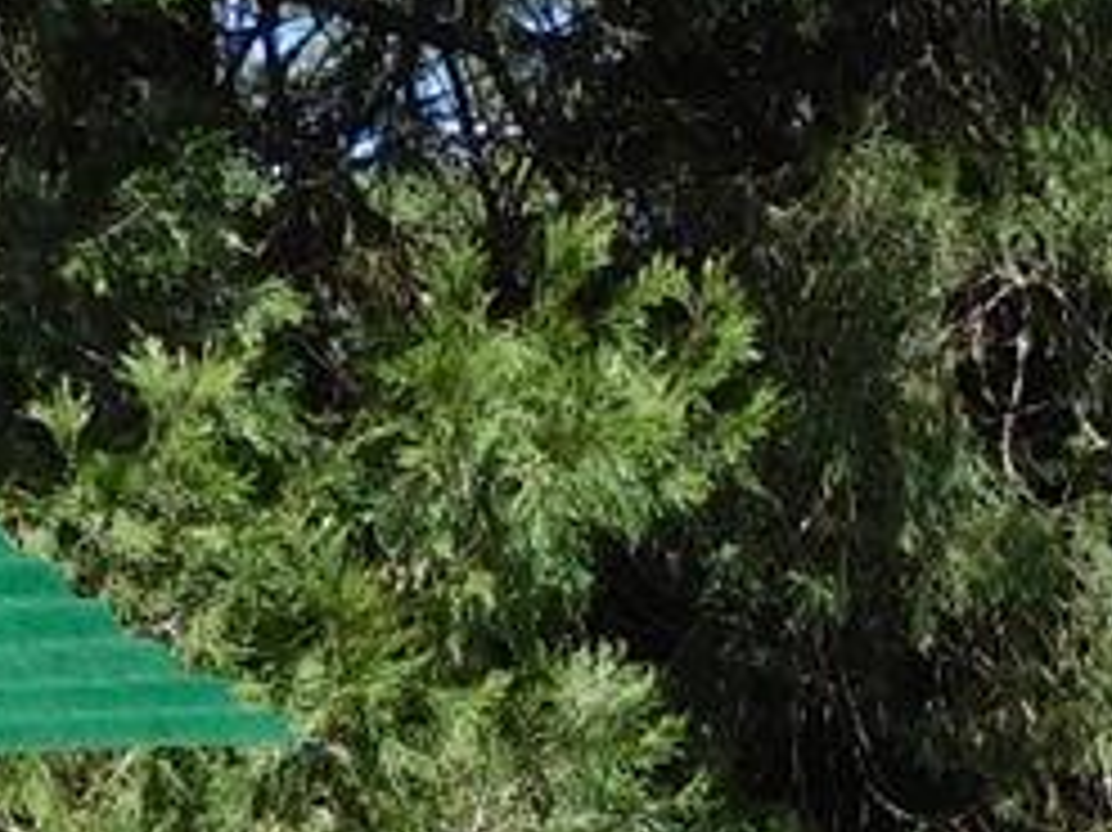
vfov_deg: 9.6
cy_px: 1070
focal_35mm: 152
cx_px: 752
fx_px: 4880
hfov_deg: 13.0
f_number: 3.4
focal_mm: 4.5
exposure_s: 1/800
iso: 125
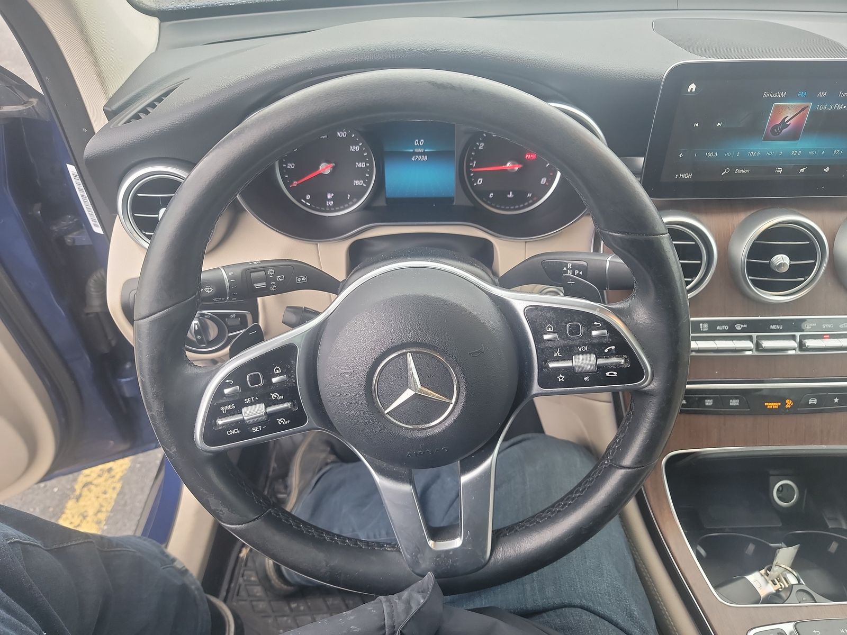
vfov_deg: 56.8
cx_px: 424
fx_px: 587
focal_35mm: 24
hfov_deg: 71.6
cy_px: 318
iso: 181
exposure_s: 1/59
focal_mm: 6.7
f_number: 1.8
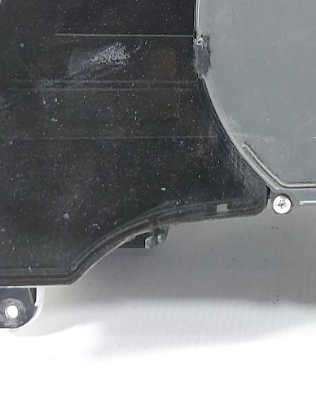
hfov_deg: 21.1
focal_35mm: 67
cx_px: 386
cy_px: 47
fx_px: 783
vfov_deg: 27.4
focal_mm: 5.23
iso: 200
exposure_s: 1/50
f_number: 1.8
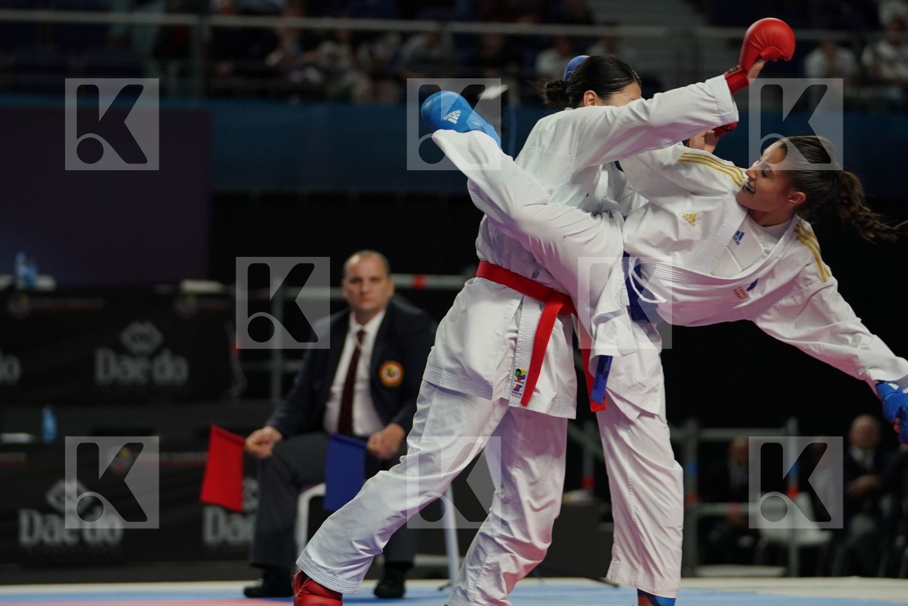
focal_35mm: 196
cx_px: 454
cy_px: 303
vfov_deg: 7.0
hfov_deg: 10.5
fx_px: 4943
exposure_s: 1/1000
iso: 800
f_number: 2.8
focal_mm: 131
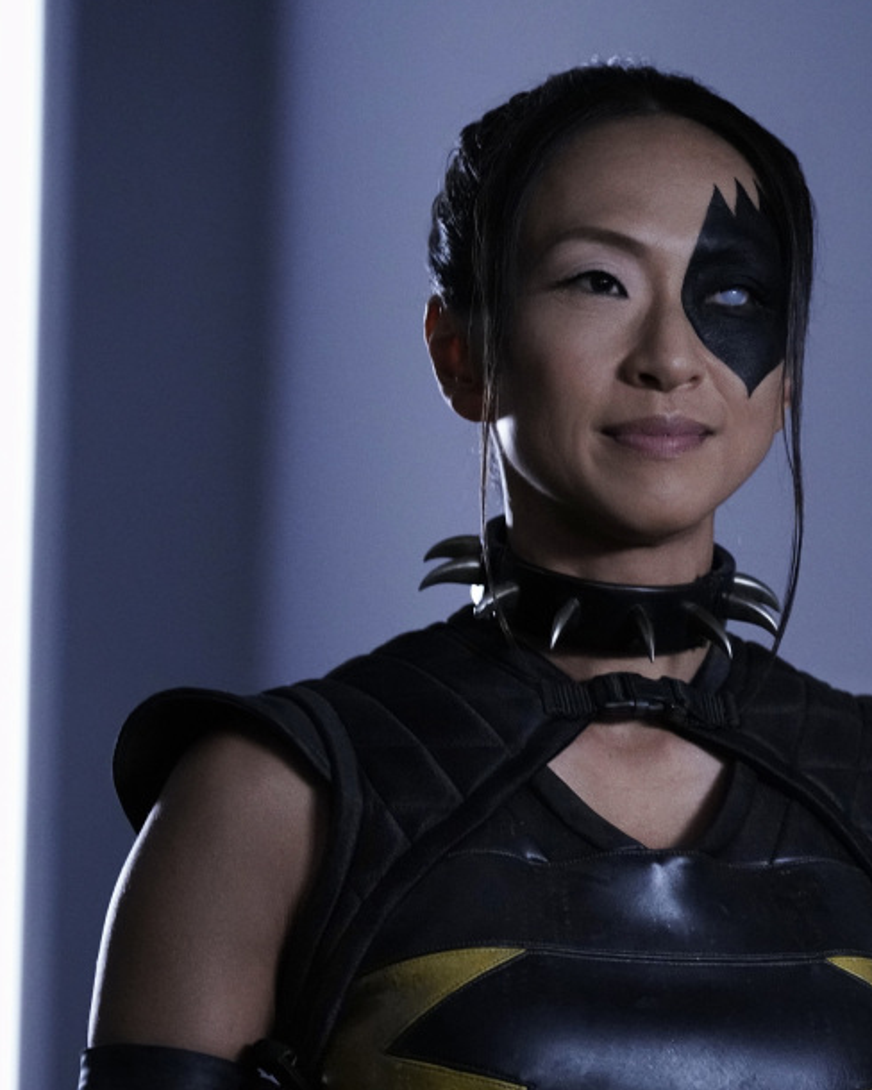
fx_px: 6613
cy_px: 663
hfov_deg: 7.5
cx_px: 799
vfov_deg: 9.4
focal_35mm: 205
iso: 6400
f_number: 2.8
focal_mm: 111
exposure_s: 1/60
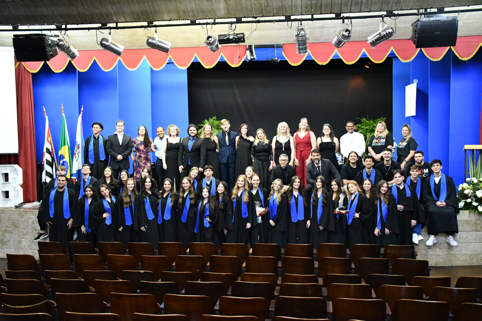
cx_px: 241
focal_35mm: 36
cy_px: 160
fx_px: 482
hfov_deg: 53.1
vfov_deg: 36.9
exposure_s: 1/60
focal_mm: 24
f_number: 3.8
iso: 6400
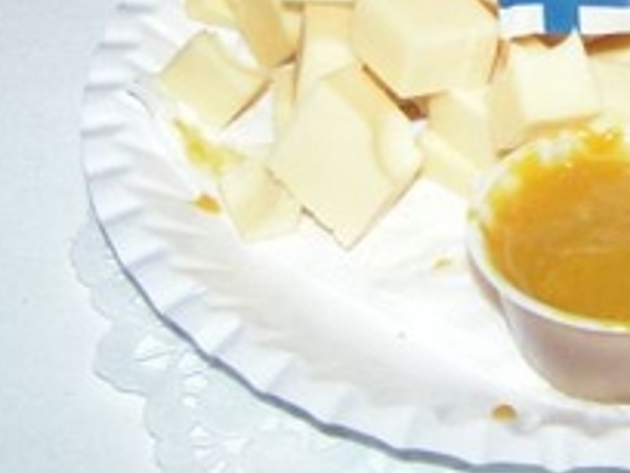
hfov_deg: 20.4
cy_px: -20
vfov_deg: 15.5
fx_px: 1693
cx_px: 630
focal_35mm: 93
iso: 200
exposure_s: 1/40
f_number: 2.8
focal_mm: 6.3
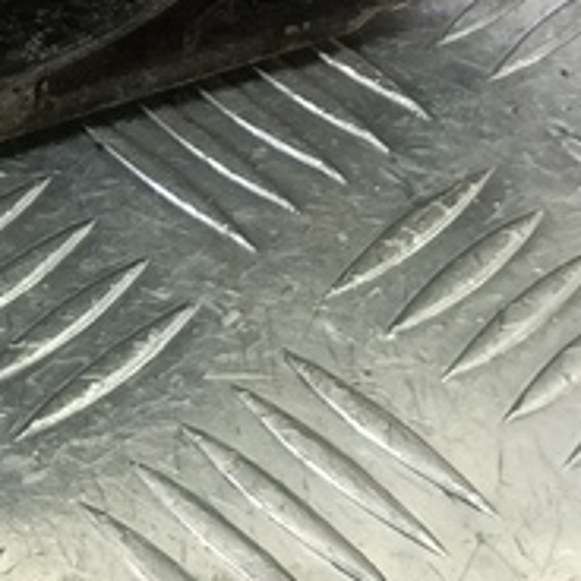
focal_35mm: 113
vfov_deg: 14.1
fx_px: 2146
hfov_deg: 14.6
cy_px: -388
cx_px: -215
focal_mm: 4.11
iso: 110
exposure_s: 1/50
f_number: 1.6
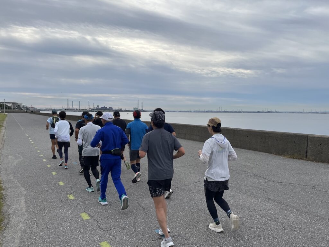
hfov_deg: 67.3
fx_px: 247
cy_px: 124
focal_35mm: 26
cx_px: 164
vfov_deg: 53.1
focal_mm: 5.1
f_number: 1.6
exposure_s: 1/4016
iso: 50
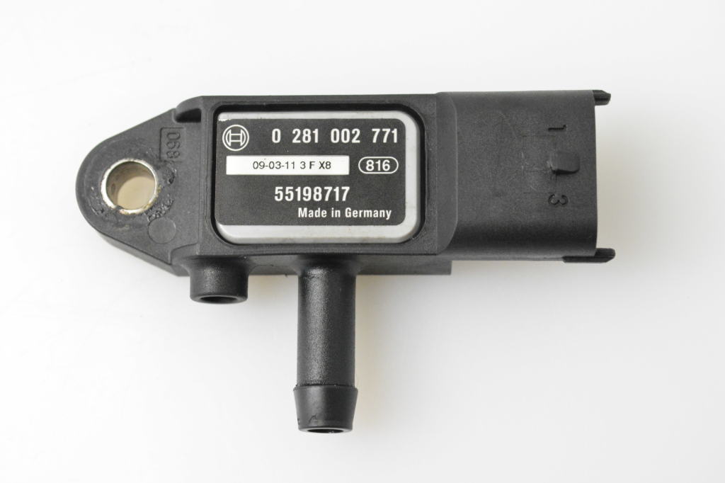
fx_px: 1661
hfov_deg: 24.6
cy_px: 242
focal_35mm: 82
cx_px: 362
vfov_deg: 16.5
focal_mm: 55
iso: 6400
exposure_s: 1/250
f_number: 8
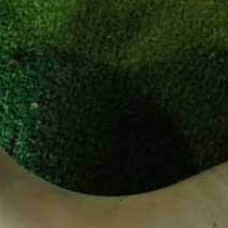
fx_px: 469
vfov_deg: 26.5
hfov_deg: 24.6
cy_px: 201
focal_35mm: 63
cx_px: -50
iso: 250
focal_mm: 4.5
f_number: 2
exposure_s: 1/30
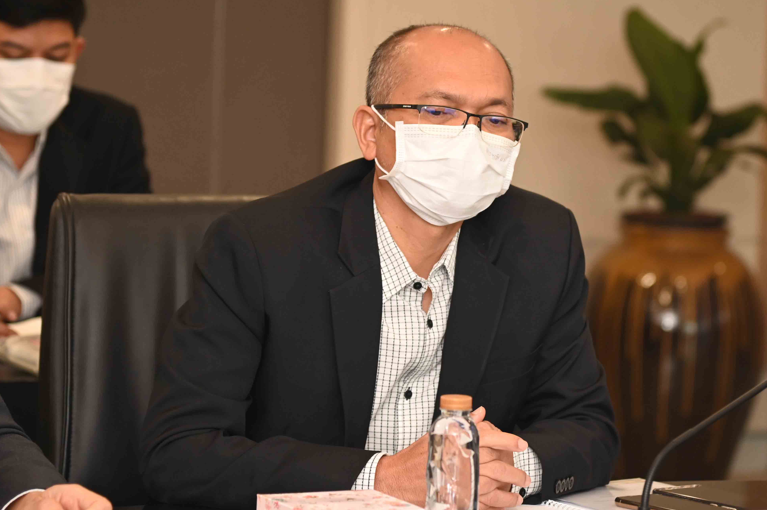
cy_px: 211
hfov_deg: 10.9
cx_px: 446
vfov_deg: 7.3
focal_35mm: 188
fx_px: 4003
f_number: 4
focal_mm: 120
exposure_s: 1/320
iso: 1600
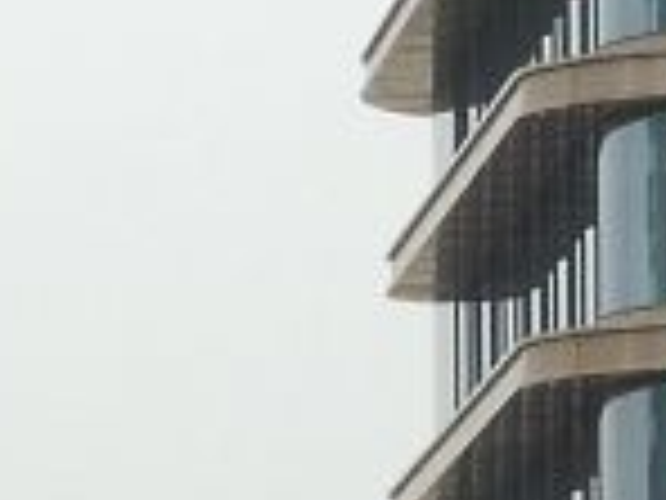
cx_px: -1282
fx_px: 10486
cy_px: 1221
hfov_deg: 3.6
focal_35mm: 545
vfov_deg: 2.7
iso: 100
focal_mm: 14.2
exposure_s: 1/125
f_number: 6.3
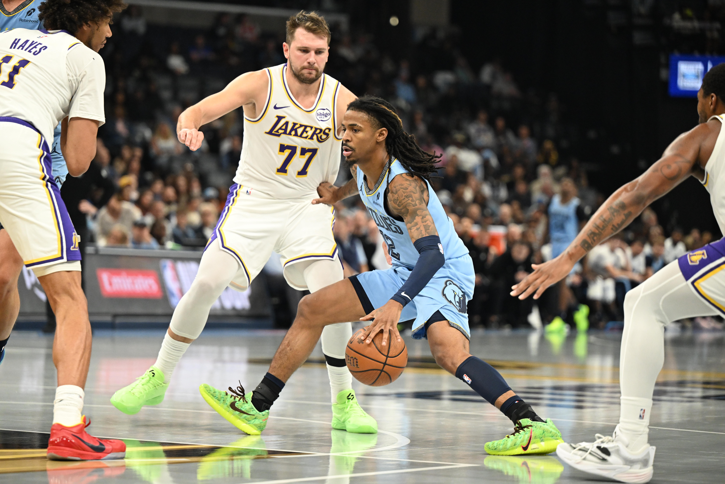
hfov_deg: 16.4
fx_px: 2517
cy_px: 242
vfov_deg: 11.0
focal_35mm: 125
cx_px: 362
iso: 4000
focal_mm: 125
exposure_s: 1/2000
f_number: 2.8
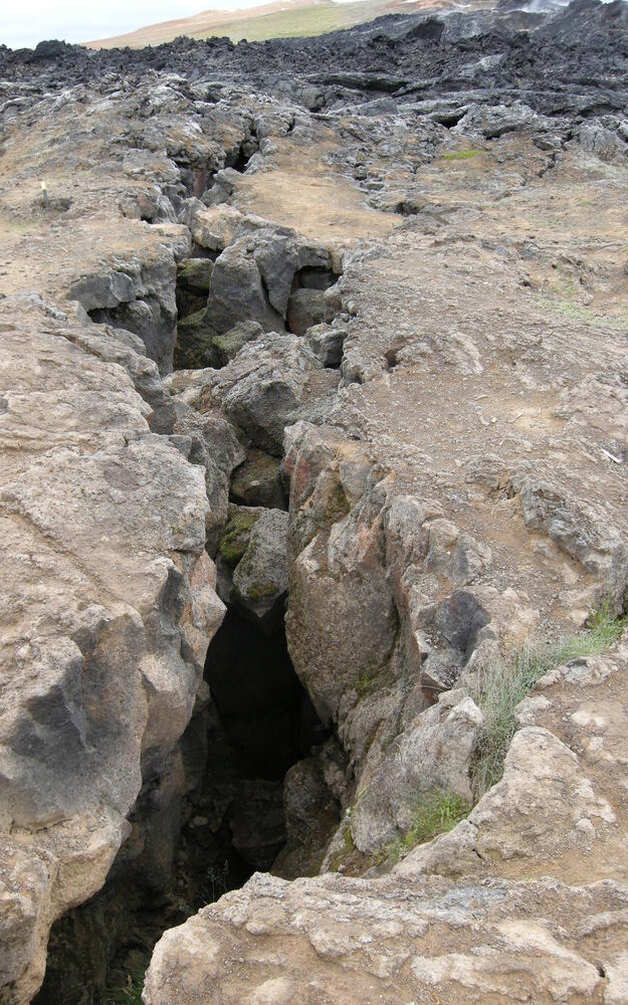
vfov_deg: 51.5
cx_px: 272
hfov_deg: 33.5
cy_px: 513
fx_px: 1041
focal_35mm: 38
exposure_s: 1/75.8
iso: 100
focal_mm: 7.5
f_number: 3.4
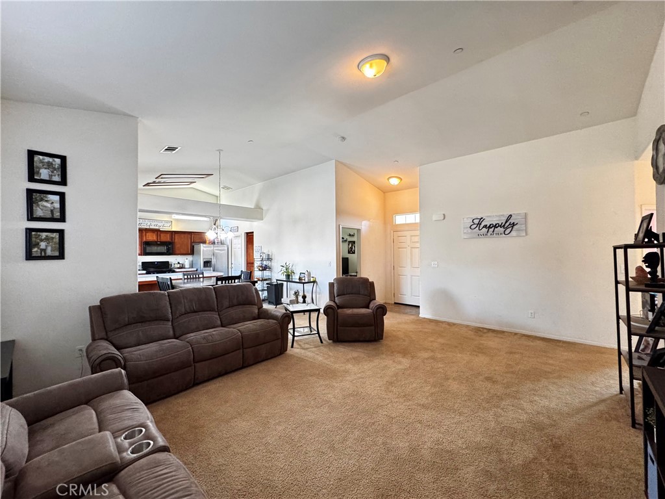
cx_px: 332
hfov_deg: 102.1
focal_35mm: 14
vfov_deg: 85.7
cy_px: 250
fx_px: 269
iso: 500
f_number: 2.2
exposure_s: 1/60
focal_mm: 2.22
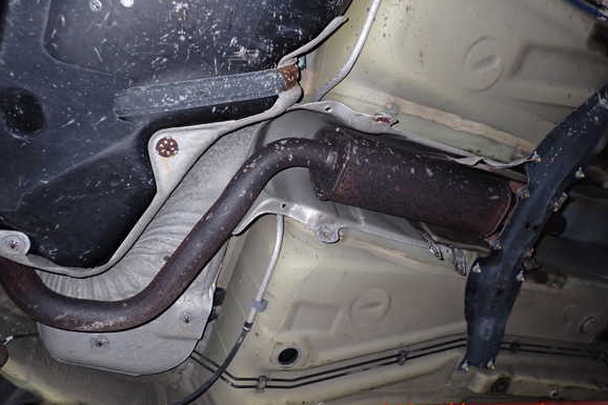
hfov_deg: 67.4
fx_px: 456
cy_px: 190
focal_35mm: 27
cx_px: 306
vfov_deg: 47.9
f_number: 2
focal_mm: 4.5
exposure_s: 1/100
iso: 400
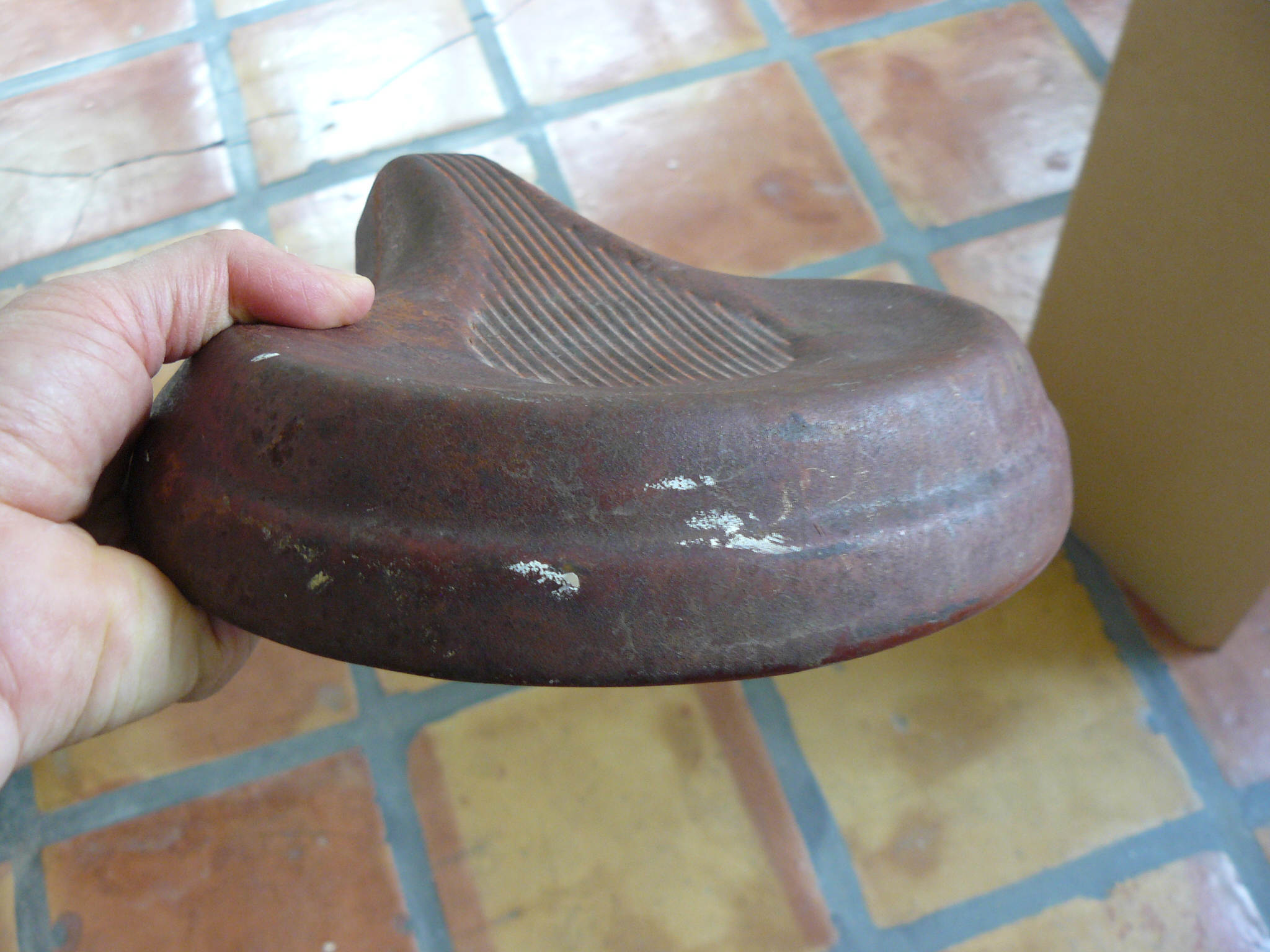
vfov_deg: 39.7
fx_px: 1321
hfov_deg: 51.4
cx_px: 635
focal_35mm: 36
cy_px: 476
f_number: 2.8
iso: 160
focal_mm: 6
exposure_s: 1/30
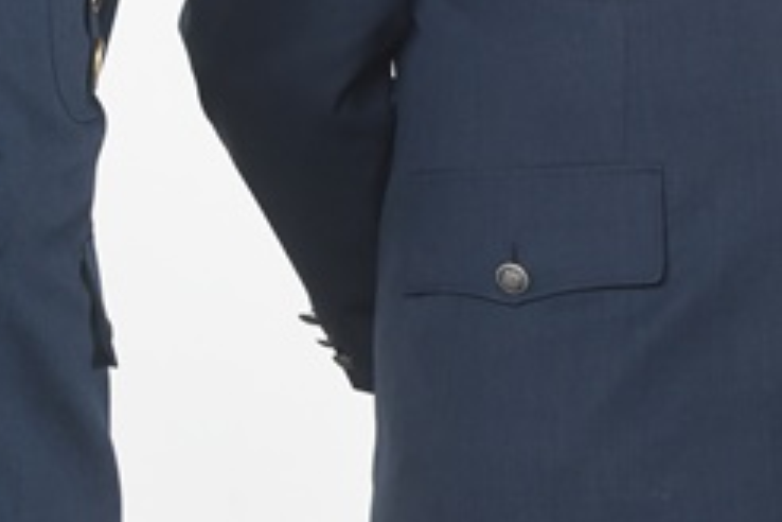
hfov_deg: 4.9
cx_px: 1090
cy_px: -318
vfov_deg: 3.3
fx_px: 9144
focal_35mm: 421
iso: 1250
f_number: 5
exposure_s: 1/200
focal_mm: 90
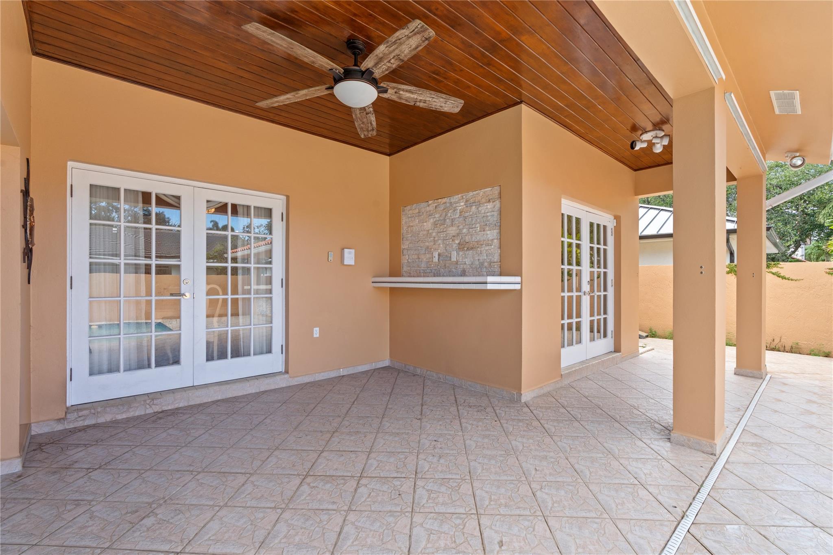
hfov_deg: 96.7
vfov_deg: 73.7
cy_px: 278
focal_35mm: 16
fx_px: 370
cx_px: 416
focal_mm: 16
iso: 800
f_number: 9
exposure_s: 1/40
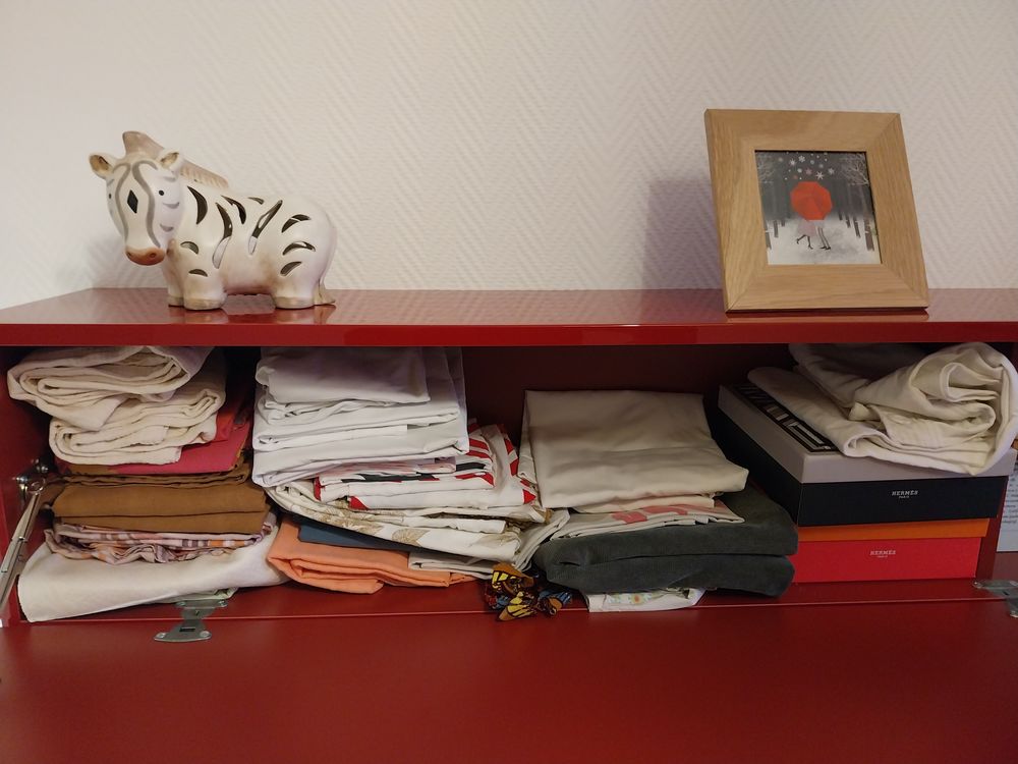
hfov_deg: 67.3
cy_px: 382
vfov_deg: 53.1
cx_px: 509
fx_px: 765
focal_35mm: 26
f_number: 1.8
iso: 400
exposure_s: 1/50
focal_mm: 4
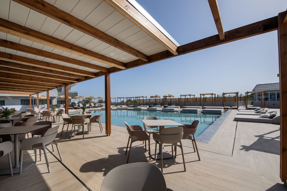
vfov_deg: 81.2
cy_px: 96
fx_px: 112
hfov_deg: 104.3
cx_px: 144
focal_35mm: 14
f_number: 10
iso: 100
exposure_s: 1/400
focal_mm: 14
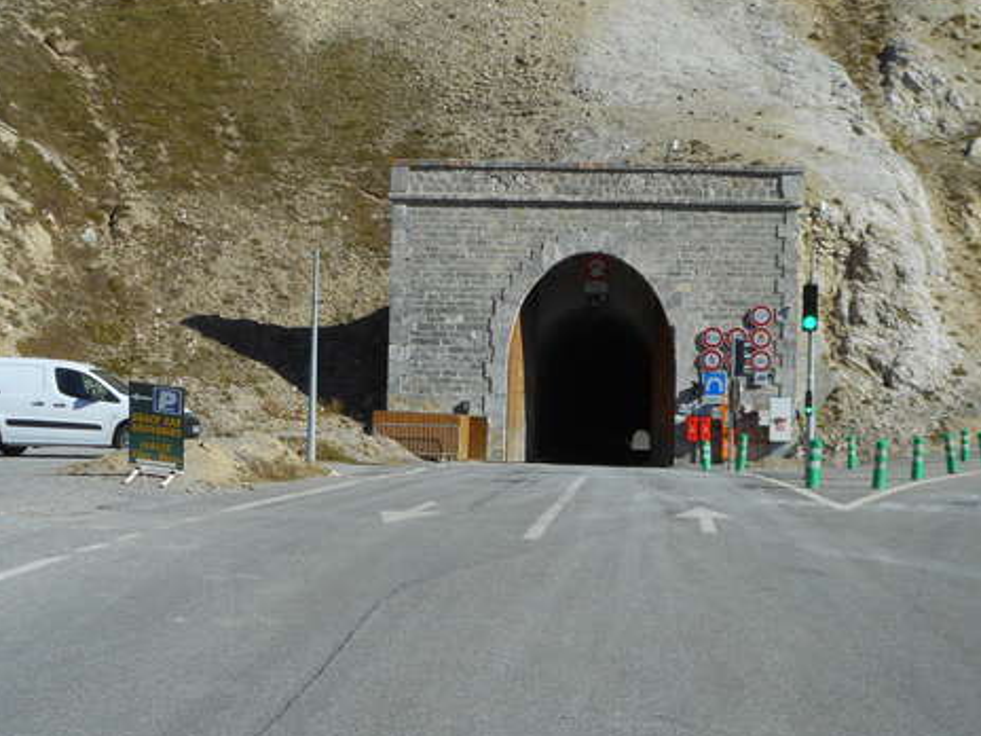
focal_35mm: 66
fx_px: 1870
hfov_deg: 29.4
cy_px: 395
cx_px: 516
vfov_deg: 22.2
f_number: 4.9
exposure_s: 1/640
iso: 80
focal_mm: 9.1
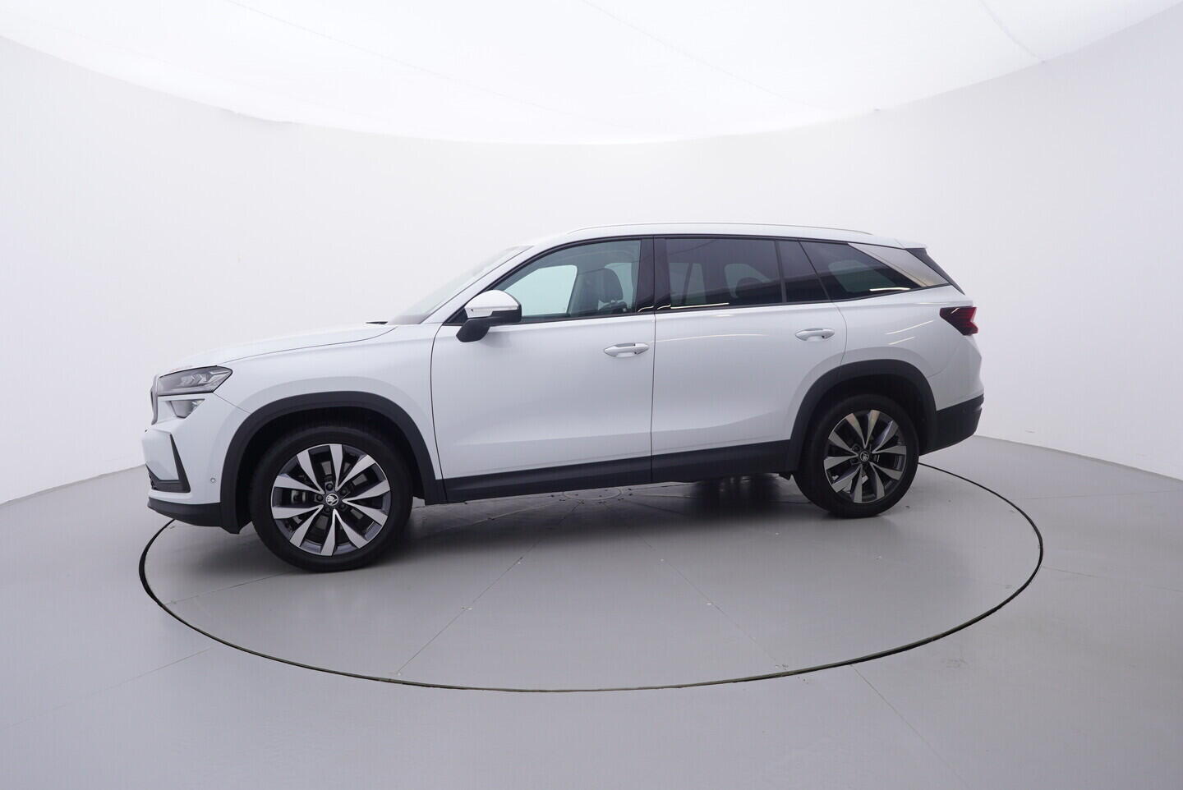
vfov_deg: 56.2
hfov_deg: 77.3
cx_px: 592
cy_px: 395
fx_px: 740
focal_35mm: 22
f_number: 5
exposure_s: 1/80
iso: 200
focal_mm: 15
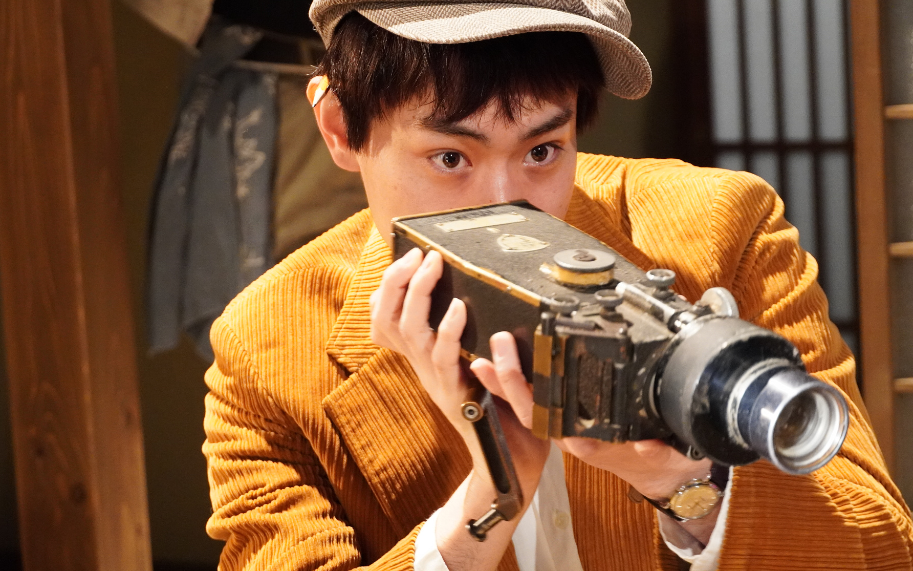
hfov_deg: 19.3
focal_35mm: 108
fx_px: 2687
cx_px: 454
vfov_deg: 12.1
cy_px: 273
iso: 5000
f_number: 5.6
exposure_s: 1/100
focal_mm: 70
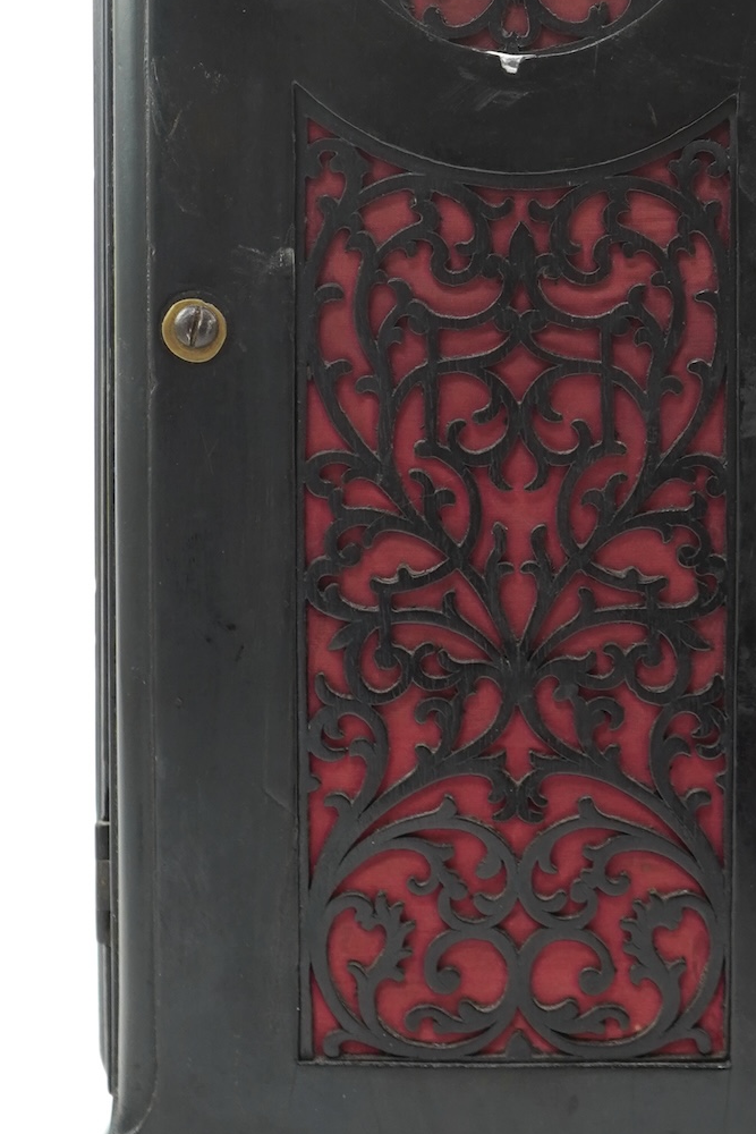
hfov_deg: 16.2
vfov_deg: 23.8
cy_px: 235
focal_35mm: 84
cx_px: 587
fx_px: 2645
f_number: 4
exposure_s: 1/80
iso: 640
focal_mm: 28
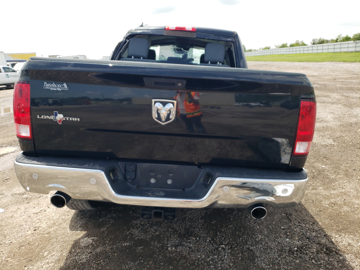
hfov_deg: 67.3
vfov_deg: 53.1
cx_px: 180
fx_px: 270
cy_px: 135
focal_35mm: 26
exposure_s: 1/1429
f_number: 1.5
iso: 50
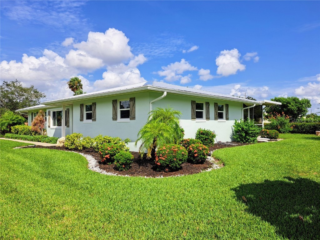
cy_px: 120
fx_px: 222
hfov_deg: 71.6
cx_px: 160
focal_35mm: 24
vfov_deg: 56.8
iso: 50
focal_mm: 5.23
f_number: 1.8
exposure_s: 1/2088
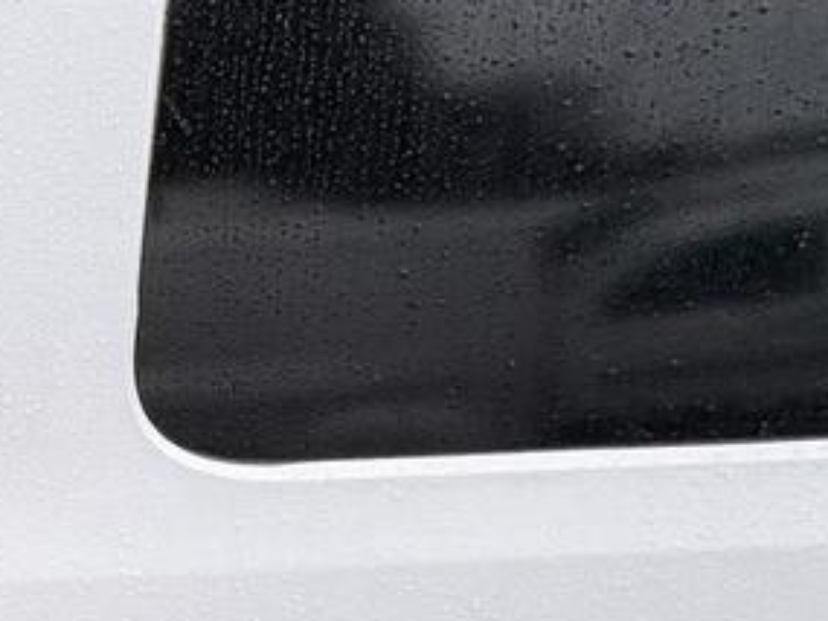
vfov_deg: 32.5
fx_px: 1053
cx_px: -415
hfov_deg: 28.2
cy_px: 432
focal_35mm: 44
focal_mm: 2.22
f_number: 2.2
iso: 40
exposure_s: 1/99
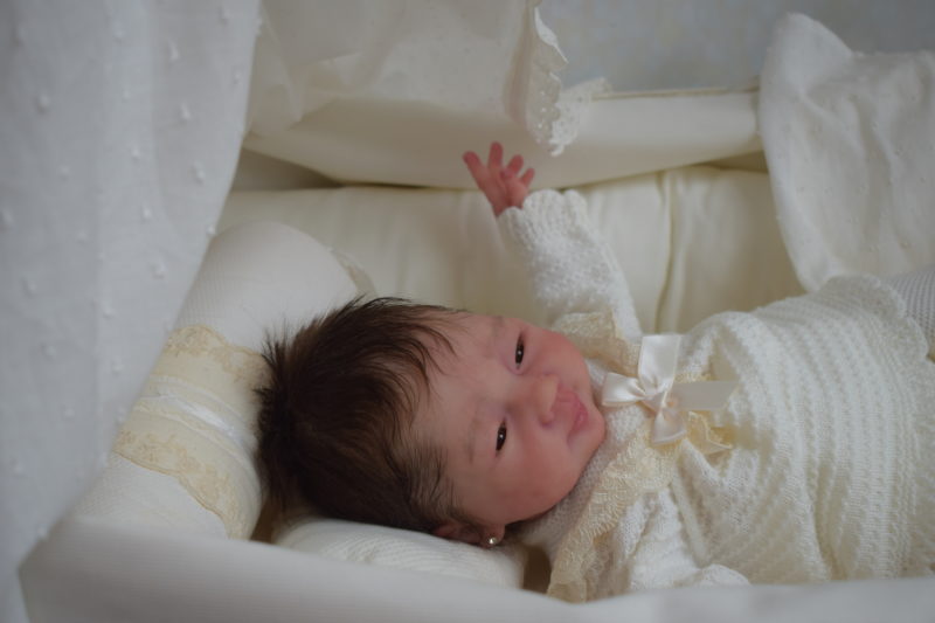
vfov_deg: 25.7
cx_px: 468
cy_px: 312
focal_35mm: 52
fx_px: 1363
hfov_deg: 37.9
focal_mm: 35
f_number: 5
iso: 400
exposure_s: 1/100
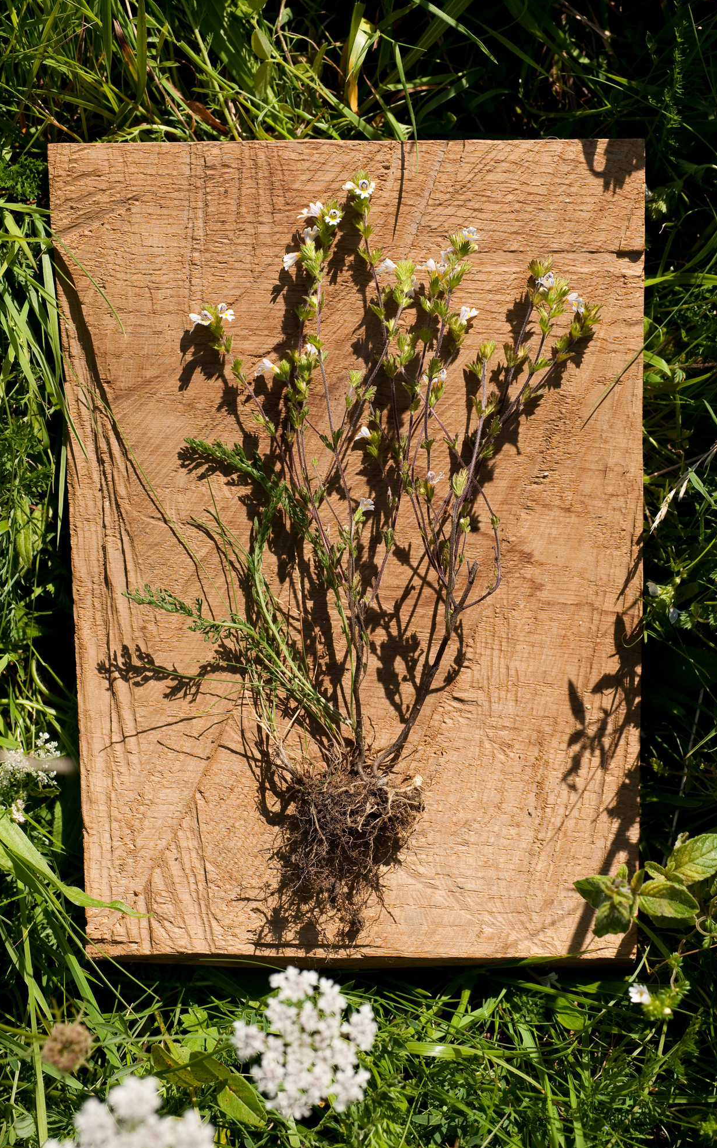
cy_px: 572
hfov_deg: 18.1
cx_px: 351
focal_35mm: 72
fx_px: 2251
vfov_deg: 28.6
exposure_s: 1/250
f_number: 9
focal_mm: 70
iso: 100
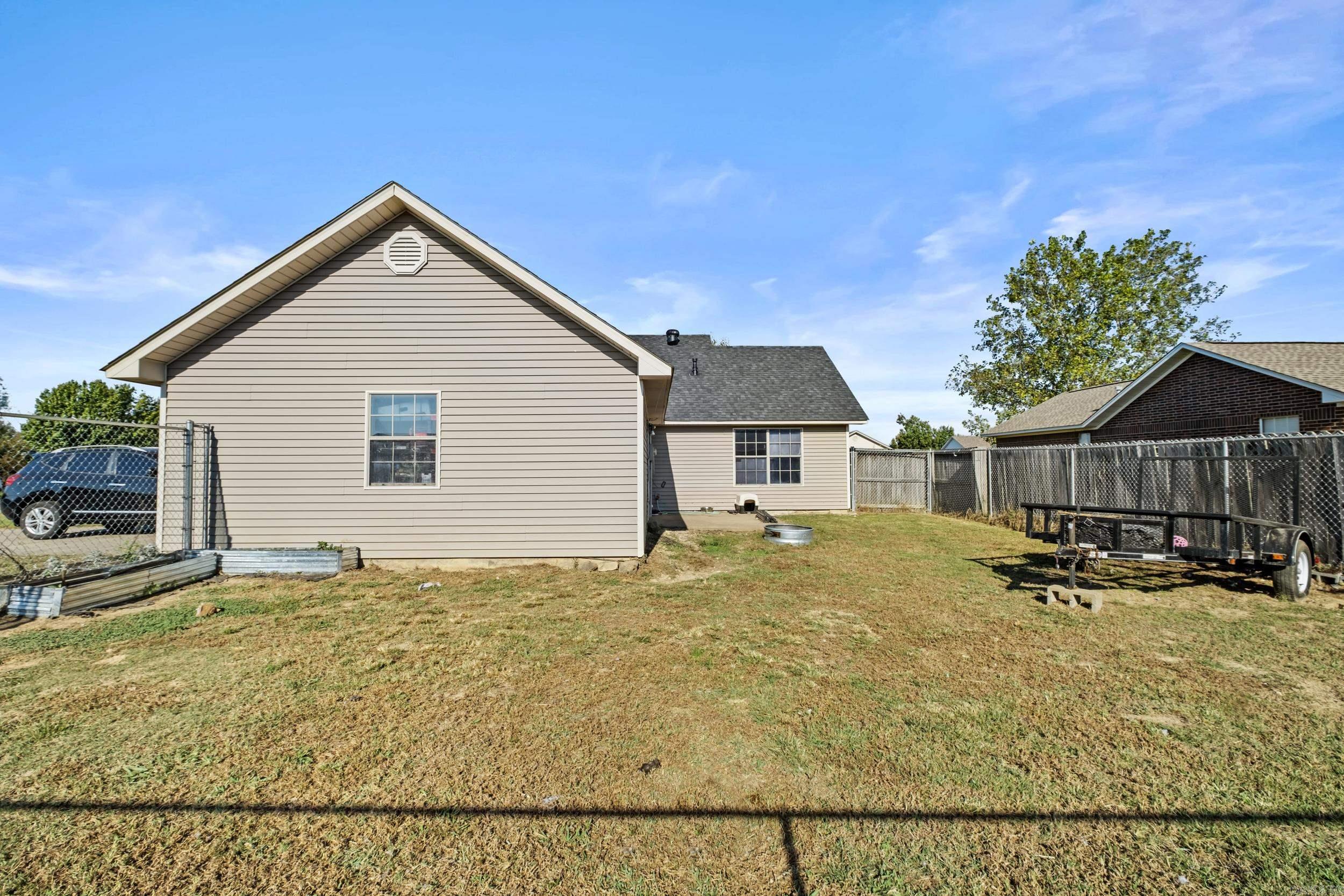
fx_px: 560
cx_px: 672
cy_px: 448
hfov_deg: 100.4
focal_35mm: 15
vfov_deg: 77.3
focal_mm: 10
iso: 200
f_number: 8
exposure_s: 1/80
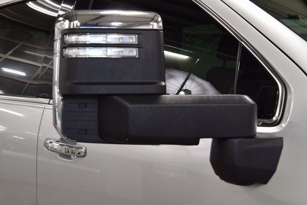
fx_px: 461
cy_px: 102
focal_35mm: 54
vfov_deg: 25.1
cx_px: 154
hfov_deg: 36.9
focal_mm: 36
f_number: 6.3
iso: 400
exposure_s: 1/15
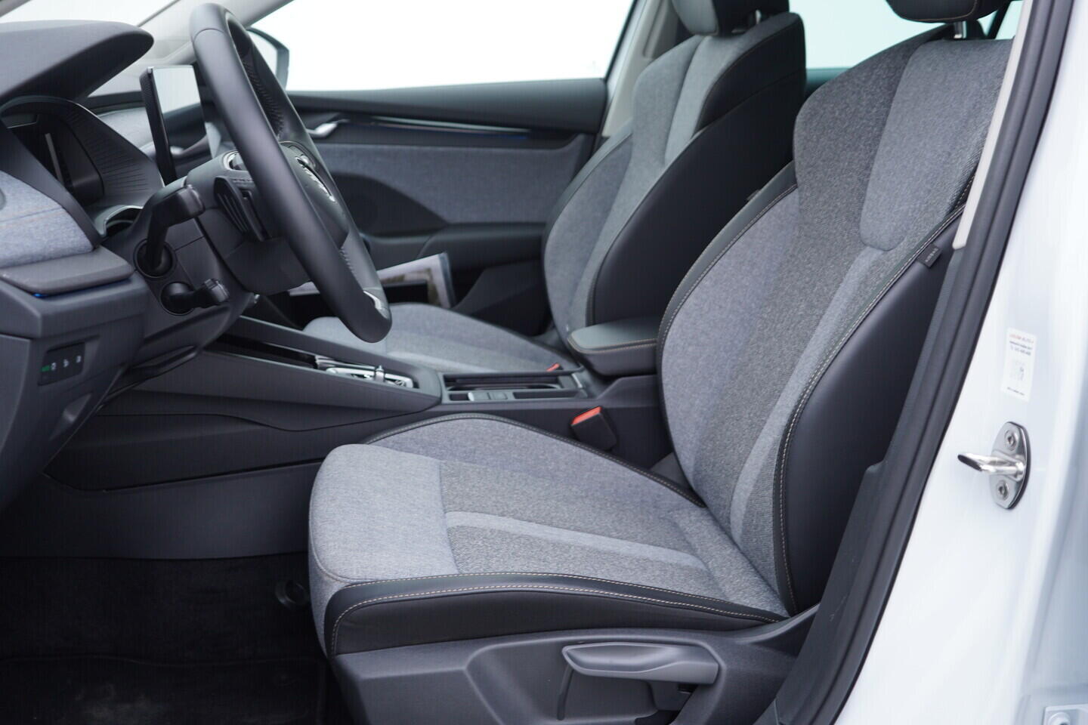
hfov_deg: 53.1
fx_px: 1088
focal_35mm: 36
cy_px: 362
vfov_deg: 36.9
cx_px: 544
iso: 125
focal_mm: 24
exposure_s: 1/40
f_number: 2.8
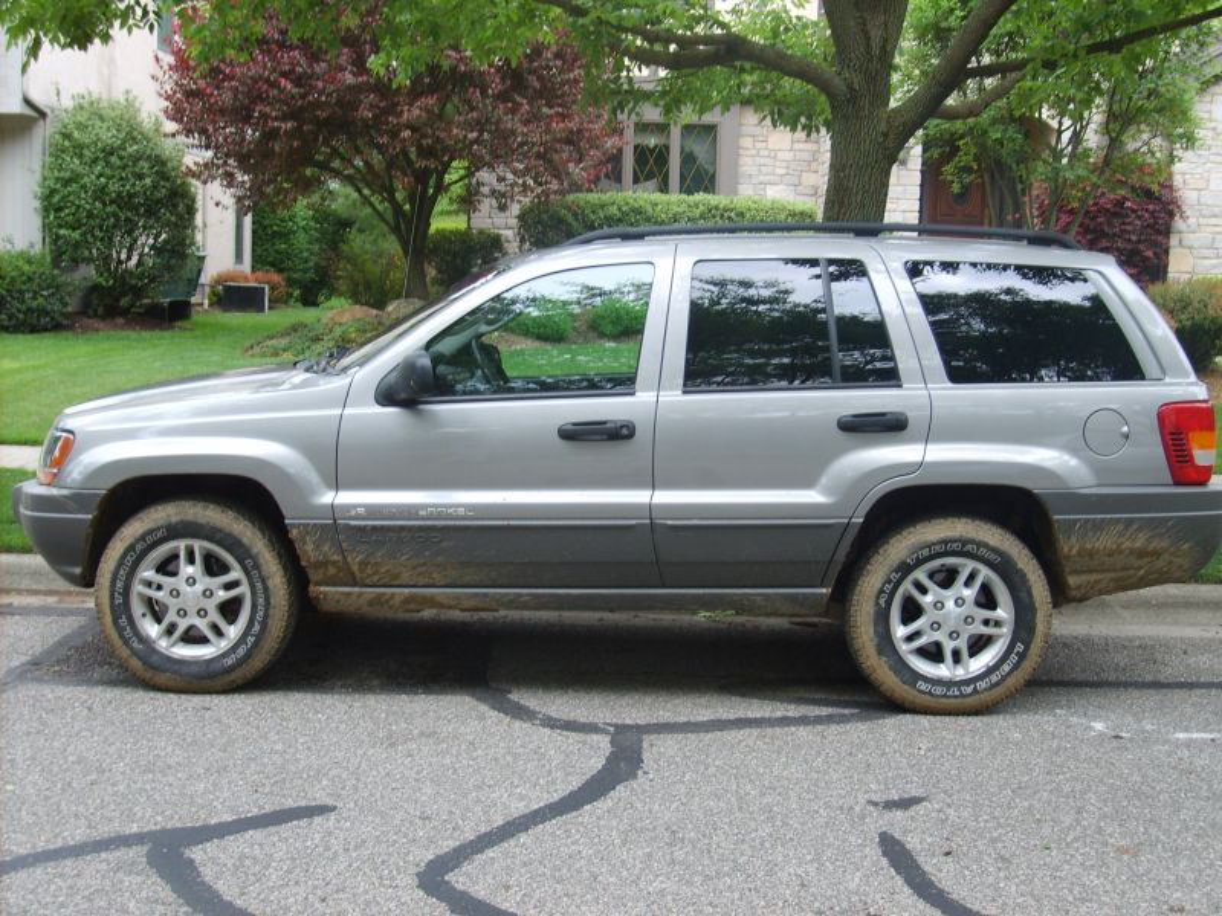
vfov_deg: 33.6
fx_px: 1518
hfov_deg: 43.9
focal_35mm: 43
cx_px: 611
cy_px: 458
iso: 50
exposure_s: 1/60
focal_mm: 7.2
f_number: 3
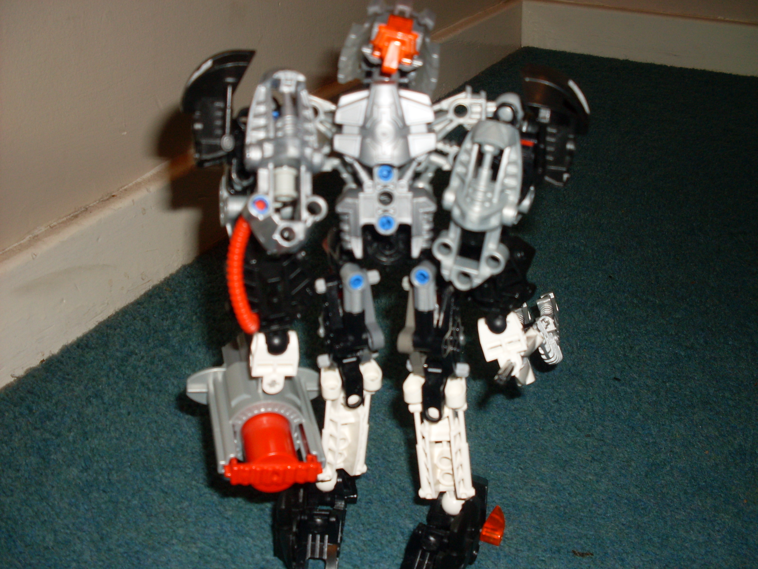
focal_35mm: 38
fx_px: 832
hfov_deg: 49.0
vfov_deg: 37.7
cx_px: 379
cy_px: 284
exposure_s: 1/45
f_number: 2.8
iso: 100
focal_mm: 6.3
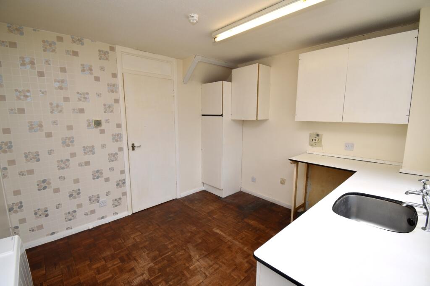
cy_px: 143
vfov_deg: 77.3
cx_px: 215
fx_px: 179
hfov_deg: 100.4
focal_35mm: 15
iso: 100
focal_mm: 10
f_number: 5
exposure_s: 1/100
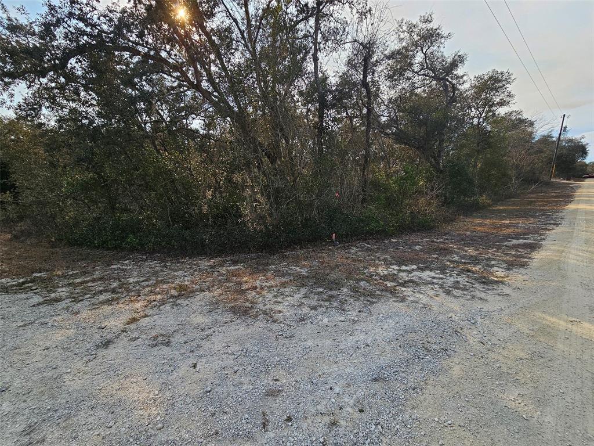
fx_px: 223
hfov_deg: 106.2
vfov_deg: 89.9
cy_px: 223
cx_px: 297
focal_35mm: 13
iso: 50
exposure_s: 1/1108
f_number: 2.2
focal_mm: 2.2
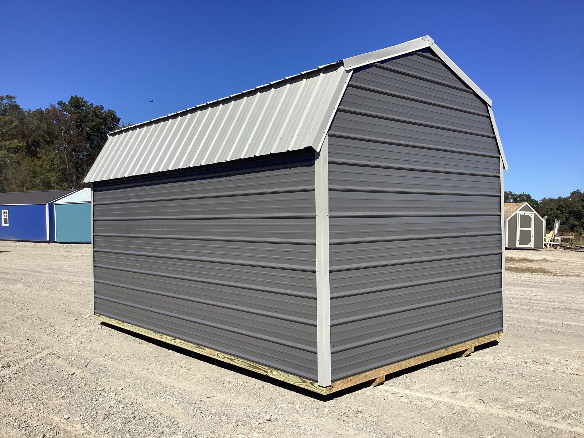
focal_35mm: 31
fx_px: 523
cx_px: 292
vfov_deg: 45.4
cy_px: 219
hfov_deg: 58.4
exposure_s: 1/1852
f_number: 2.4
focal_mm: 3.3
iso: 25
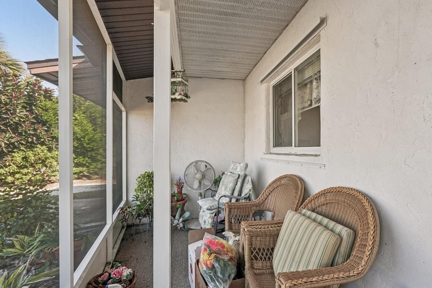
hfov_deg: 86.4
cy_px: 151
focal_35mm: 19
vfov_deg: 64.5
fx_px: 228
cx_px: 246
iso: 400
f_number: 8
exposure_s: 1/125
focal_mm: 16
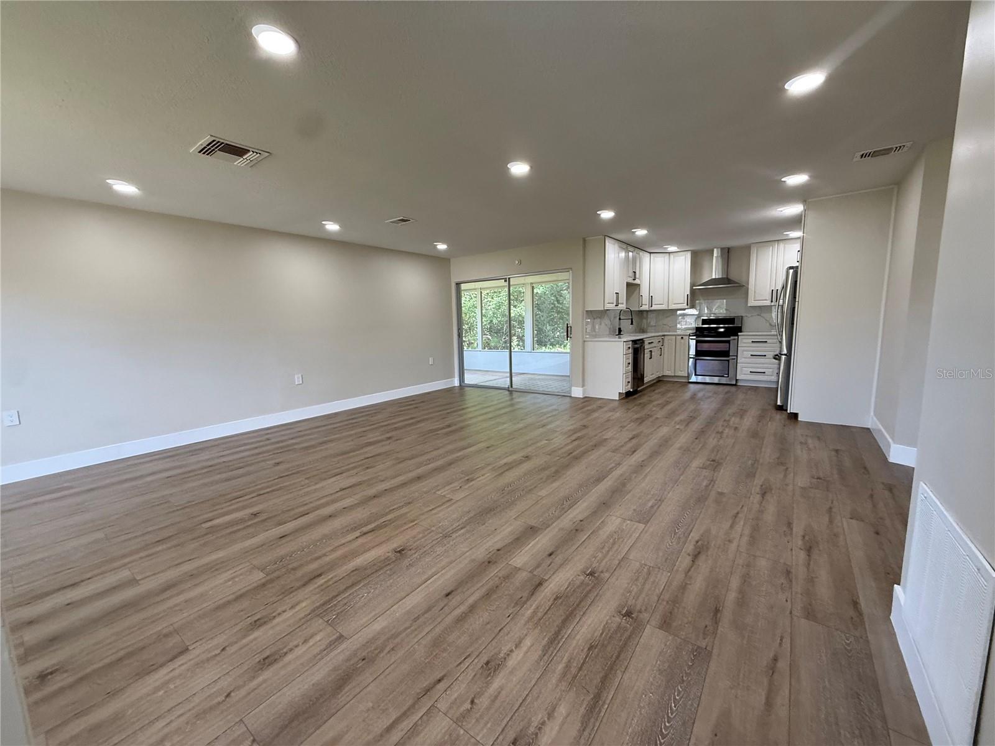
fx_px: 402
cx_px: 498
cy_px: 373
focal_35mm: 14
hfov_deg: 102.1
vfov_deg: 85.7
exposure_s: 1/120
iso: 200
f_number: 2.2
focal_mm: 2.22
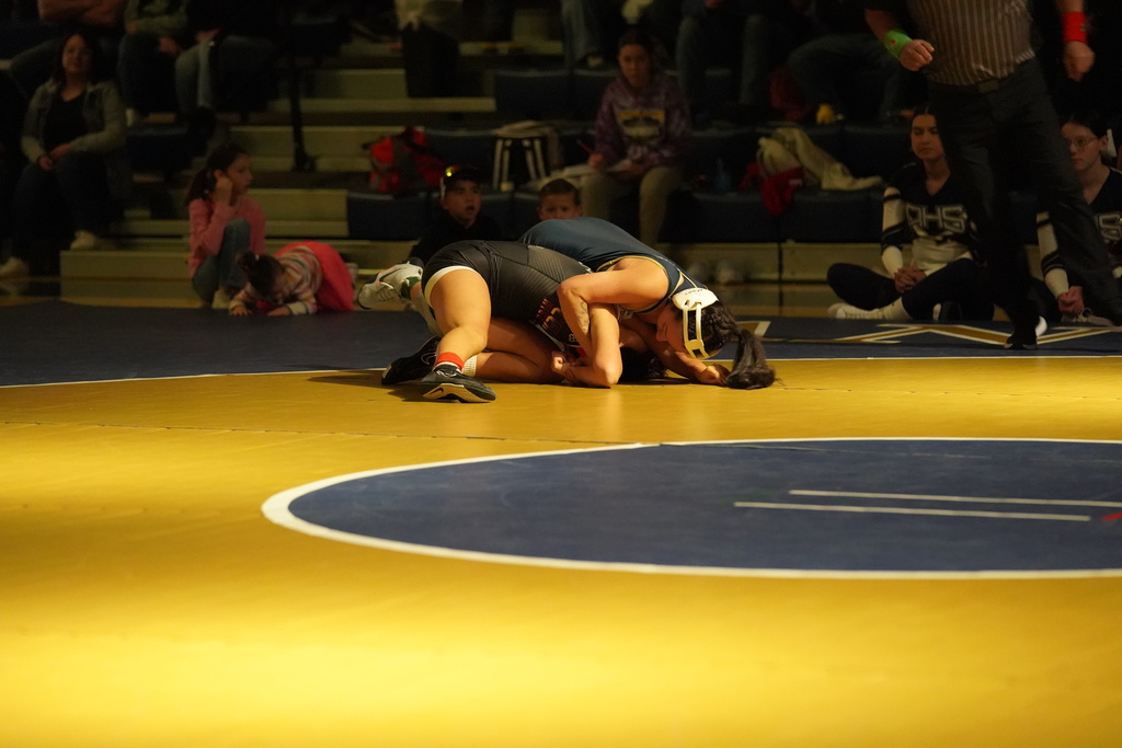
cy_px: 374
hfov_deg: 14.7
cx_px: 561
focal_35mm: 140
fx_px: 4364
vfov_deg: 9.8
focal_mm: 140
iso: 12800
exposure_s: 1/160
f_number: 3.2
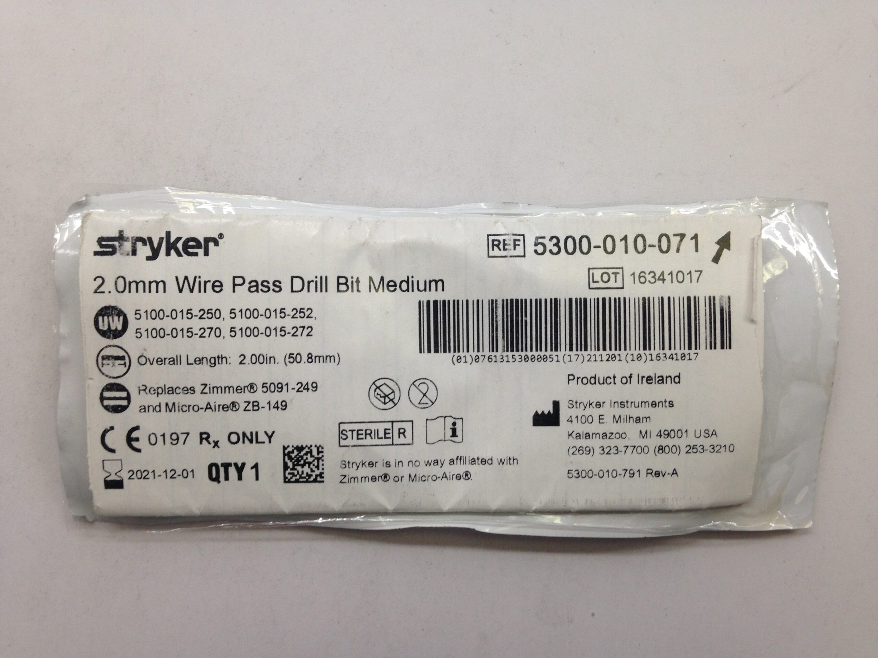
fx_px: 837
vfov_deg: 42.9
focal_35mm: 33
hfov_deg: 55.4
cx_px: 439
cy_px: 329
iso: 64
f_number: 2.4
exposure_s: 1/60
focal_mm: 4.12
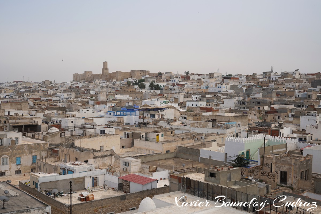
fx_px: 401
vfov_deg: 29.9
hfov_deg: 43.6
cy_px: 107
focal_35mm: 45
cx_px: 160
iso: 100
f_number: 6.3
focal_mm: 45
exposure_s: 1/250
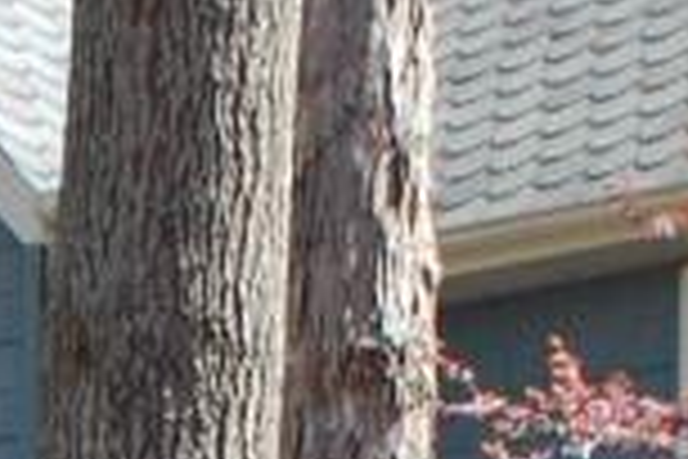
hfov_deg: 4.8
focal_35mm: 429
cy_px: 1251
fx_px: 8198
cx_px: -340
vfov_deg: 3.2
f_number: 6.3
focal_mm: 38
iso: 200
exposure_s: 1/160
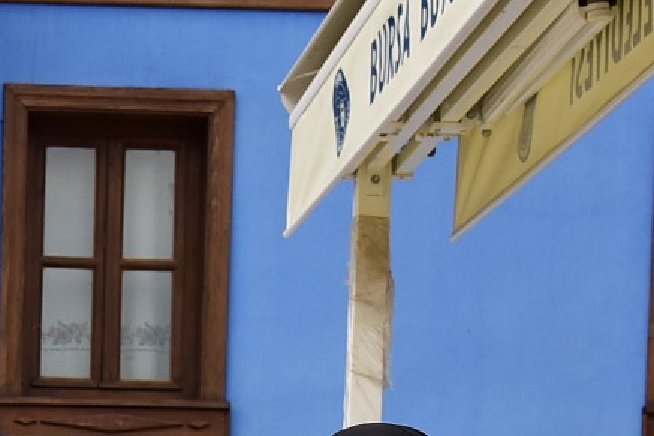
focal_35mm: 174
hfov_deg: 11.6
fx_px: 3160
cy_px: 876
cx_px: -106
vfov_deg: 7.6
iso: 640
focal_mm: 38
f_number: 8
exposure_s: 1/640
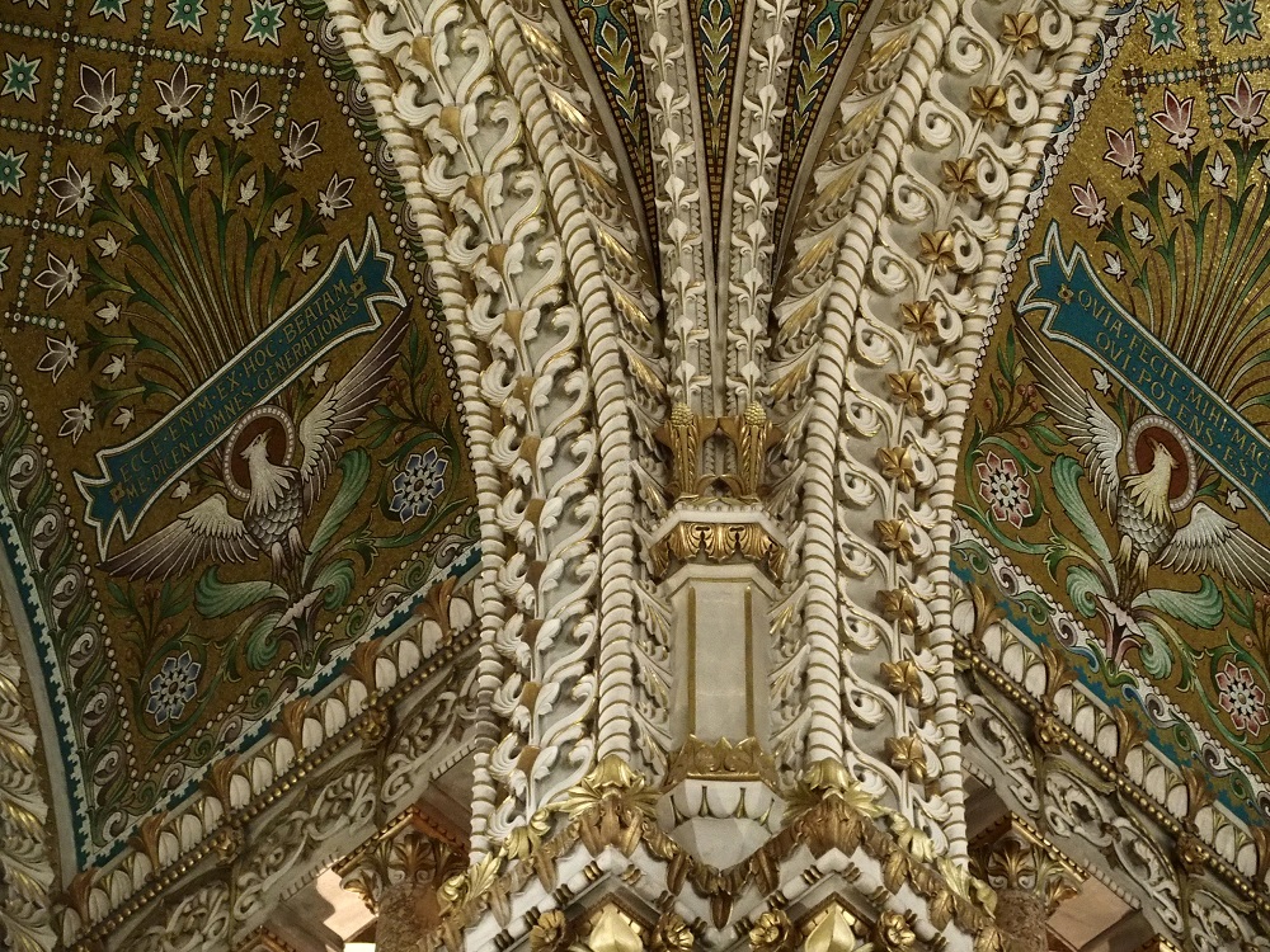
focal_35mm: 135
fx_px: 4953
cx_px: 635
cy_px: 476
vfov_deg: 11.0
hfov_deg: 14.6
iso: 1600
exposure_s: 1/30
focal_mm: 28.8
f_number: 2.8
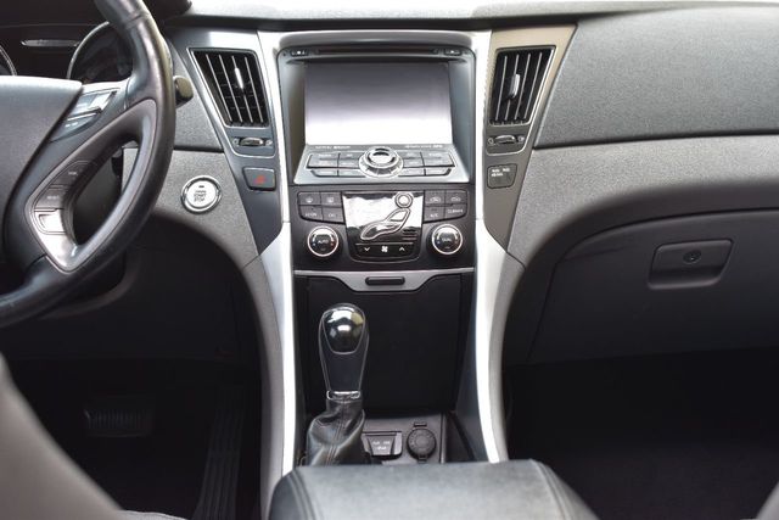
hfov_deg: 41.1
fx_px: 1039
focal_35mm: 48
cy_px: 260
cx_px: 390
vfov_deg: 28.1
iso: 400
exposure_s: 1/50
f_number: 7.1
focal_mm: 32
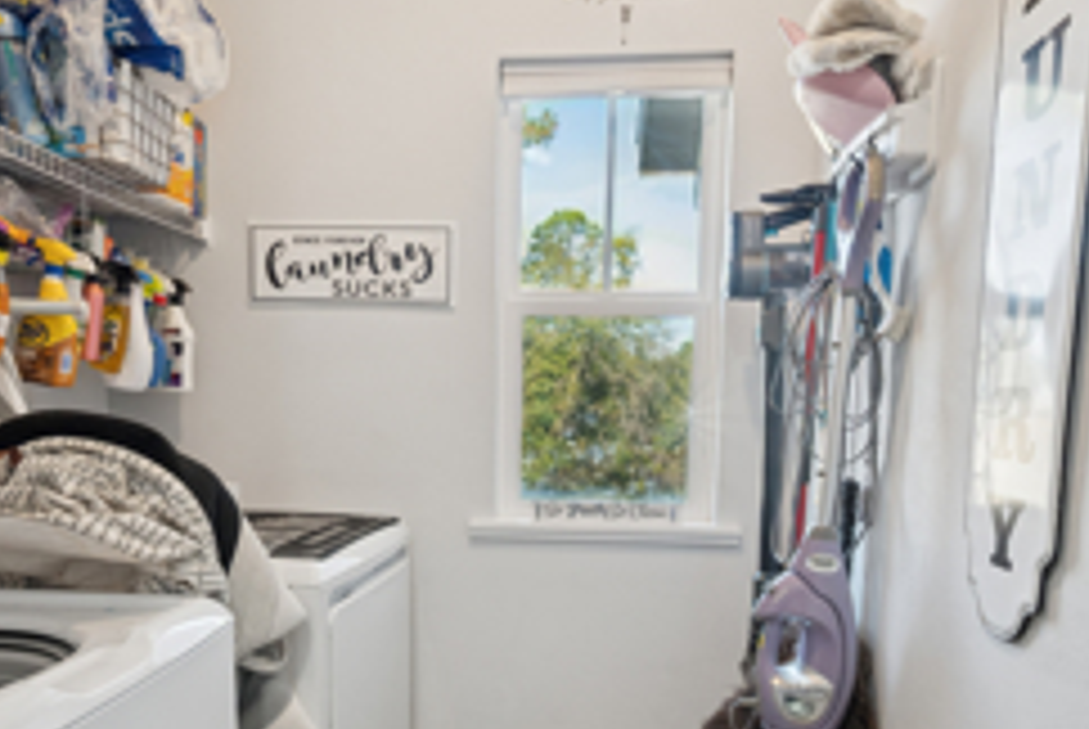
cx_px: 502
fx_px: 787
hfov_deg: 69.2
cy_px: 567
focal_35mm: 26
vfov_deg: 47.4
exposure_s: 1/20
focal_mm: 14
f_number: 9
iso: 400
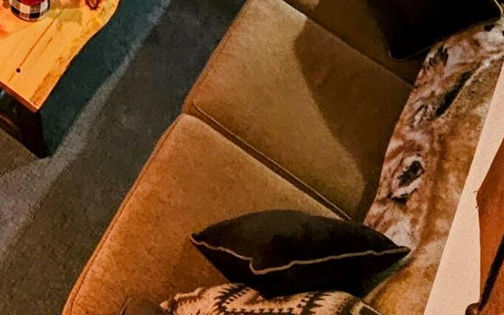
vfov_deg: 16.9
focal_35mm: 61
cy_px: -279
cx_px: -16
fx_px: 838
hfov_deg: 30.7
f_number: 2.2
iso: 800
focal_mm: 2.2
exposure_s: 1/24
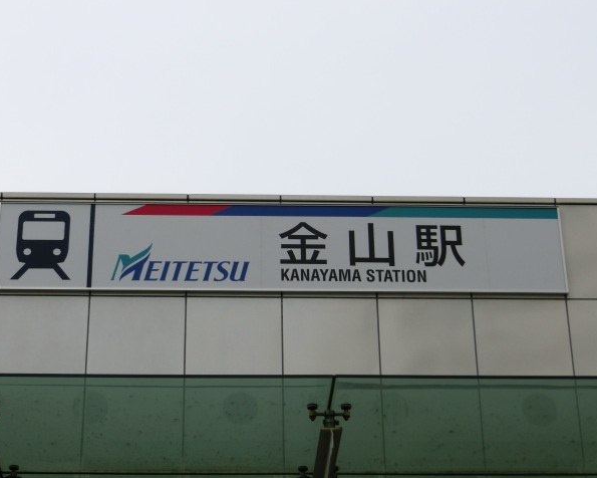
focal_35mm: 84
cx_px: 283
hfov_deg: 22.7
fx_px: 1484
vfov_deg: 18.3
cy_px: 239
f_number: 5.4
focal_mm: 14.3
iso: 80
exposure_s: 1/640
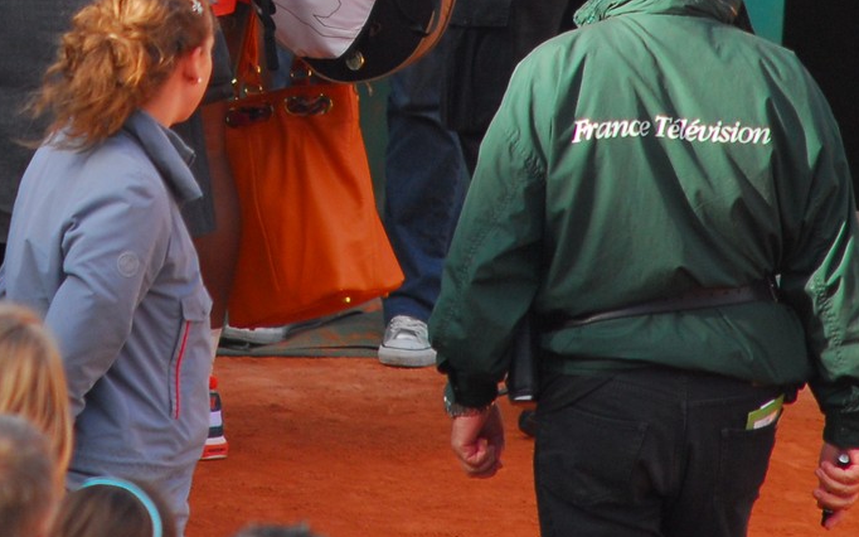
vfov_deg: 1.1
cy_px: -236
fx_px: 28486
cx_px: 98
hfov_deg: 1.7
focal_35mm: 1217
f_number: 5.6
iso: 320
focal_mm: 280
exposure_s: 1/320
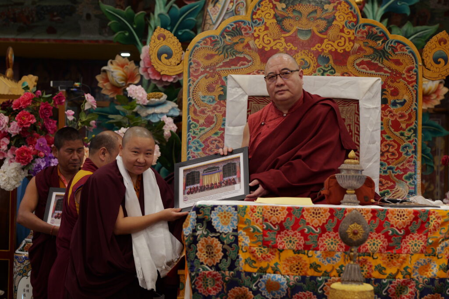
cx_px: 224
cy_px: 150
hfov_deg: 23.9
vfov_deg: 16.1
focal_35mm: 85
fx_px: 1060
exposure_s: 1/160
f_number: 4
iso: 3200
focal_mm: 85
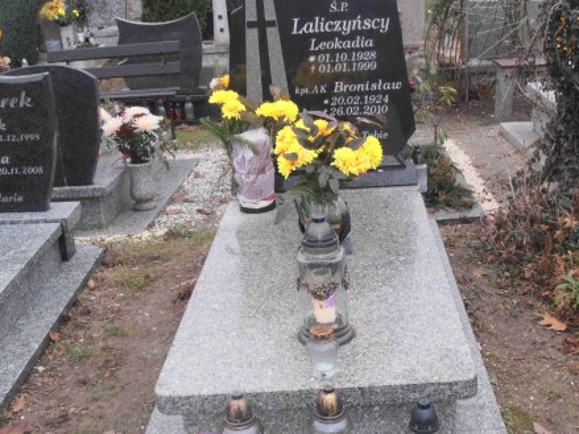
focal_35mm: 54
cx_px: 350
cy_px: 239
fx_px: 903
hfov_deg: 35.4
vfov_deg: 27.0
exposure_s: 1/40
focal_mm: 6.61
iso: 125
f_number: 3.9
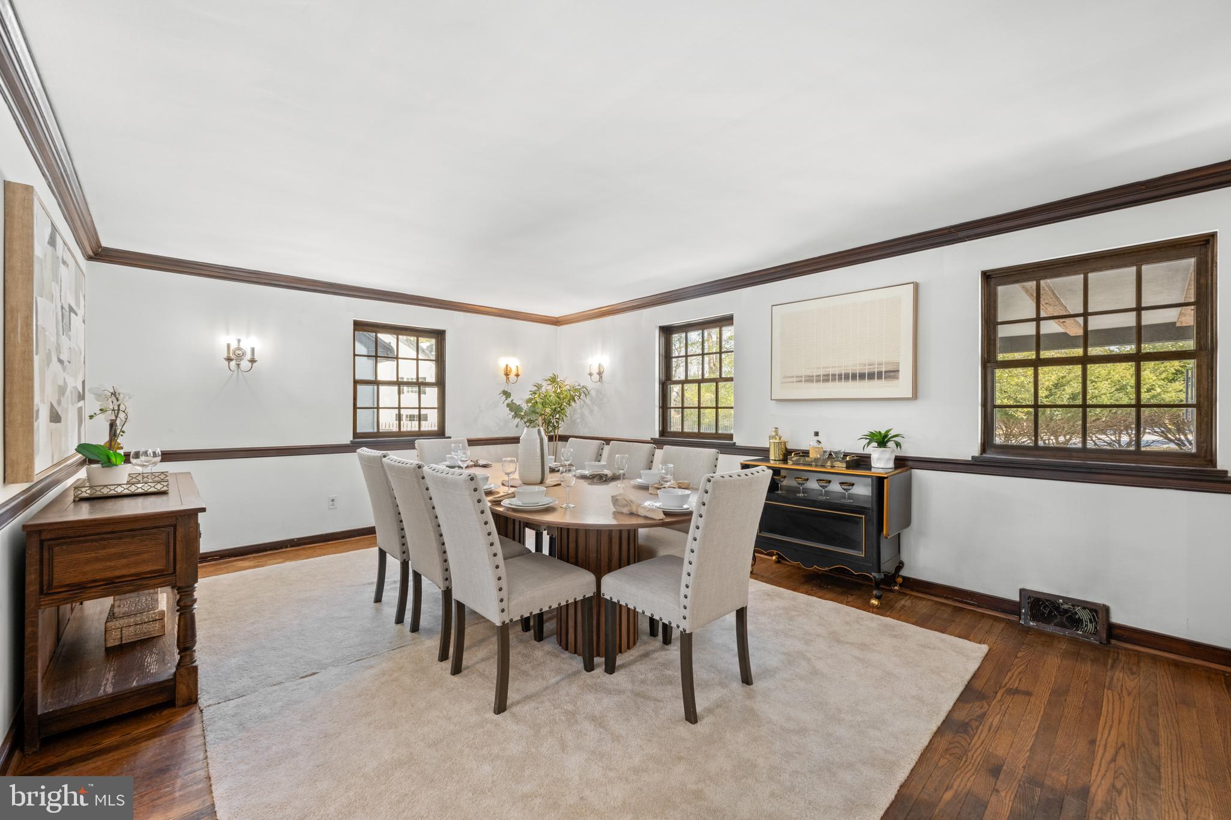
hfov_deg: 104.3
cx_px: 616
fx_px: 479
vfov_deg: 81.2
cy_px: 410
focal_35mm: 14
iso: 500
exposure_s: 1/2.5
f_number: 8
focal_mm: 14
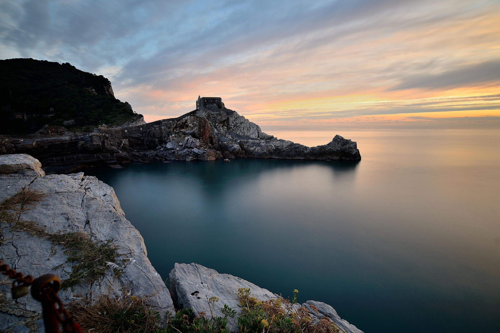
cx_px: 255
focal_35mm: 19
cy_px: 161
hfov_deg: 86.9
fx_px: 264
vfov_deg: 64.5
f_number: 5.6
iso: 100
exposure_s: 30
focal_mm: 18
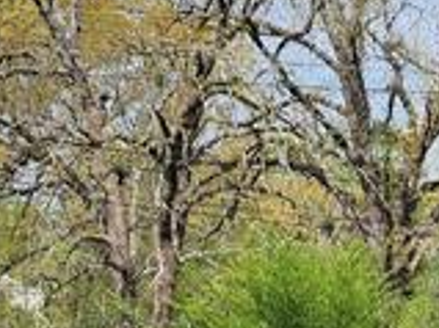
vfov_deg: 9.7
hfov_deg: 13.2
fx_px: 1876
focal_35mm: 148
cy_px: 513
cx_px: 453
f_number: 1.8
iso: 12
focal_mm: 6.4
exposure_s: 1/868
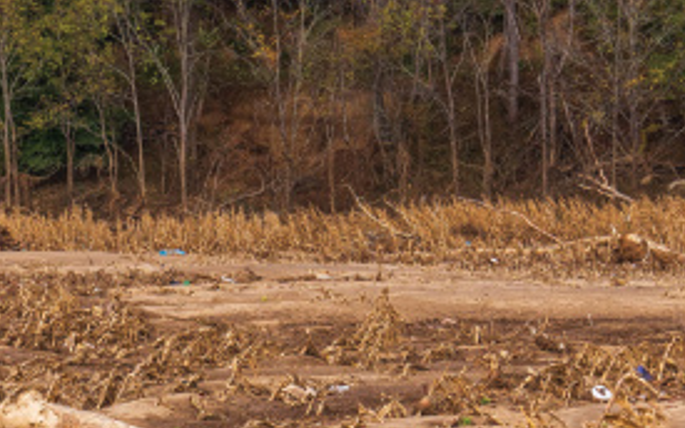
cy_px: 484
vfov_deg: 5.1
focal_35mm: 259
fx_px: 4836
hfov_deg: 8.1
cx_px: 65
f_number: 8
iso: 125
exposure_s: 1/200
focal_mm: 70
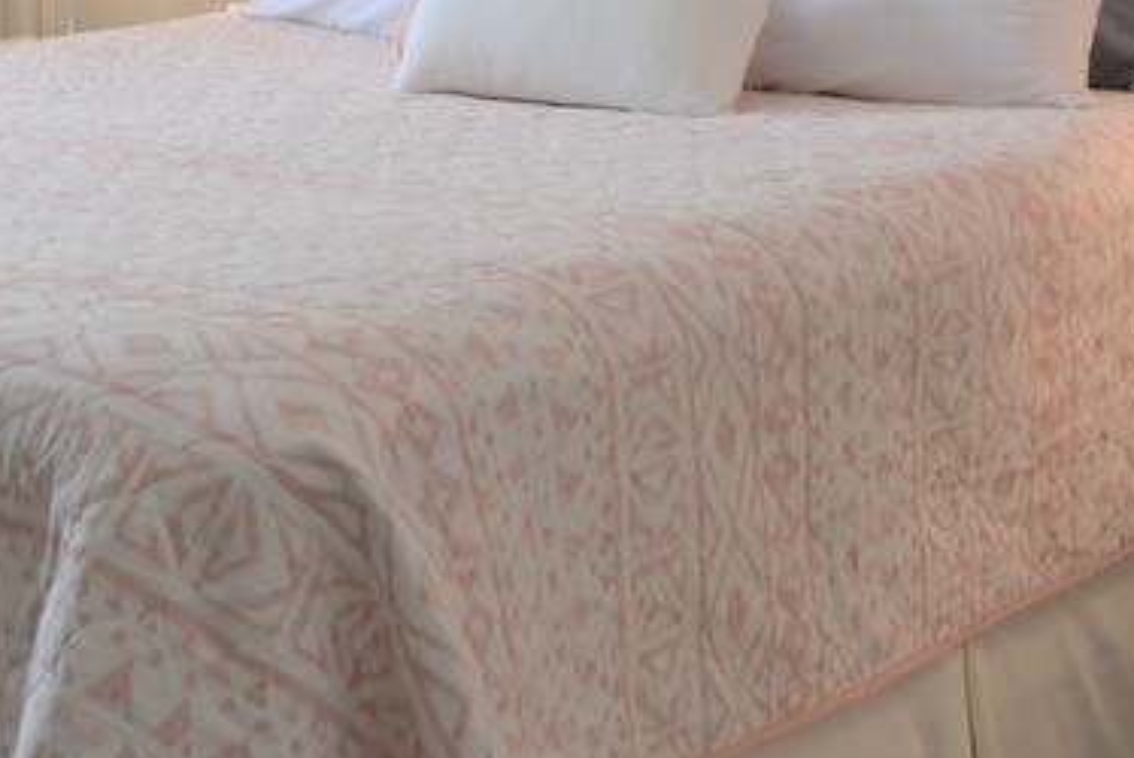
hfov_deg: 23.1
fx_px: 2743
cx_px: 276
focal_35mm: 87
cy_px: -218
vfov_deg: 15.0
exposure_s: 1/80
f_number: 4.5
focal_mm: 20
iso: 400
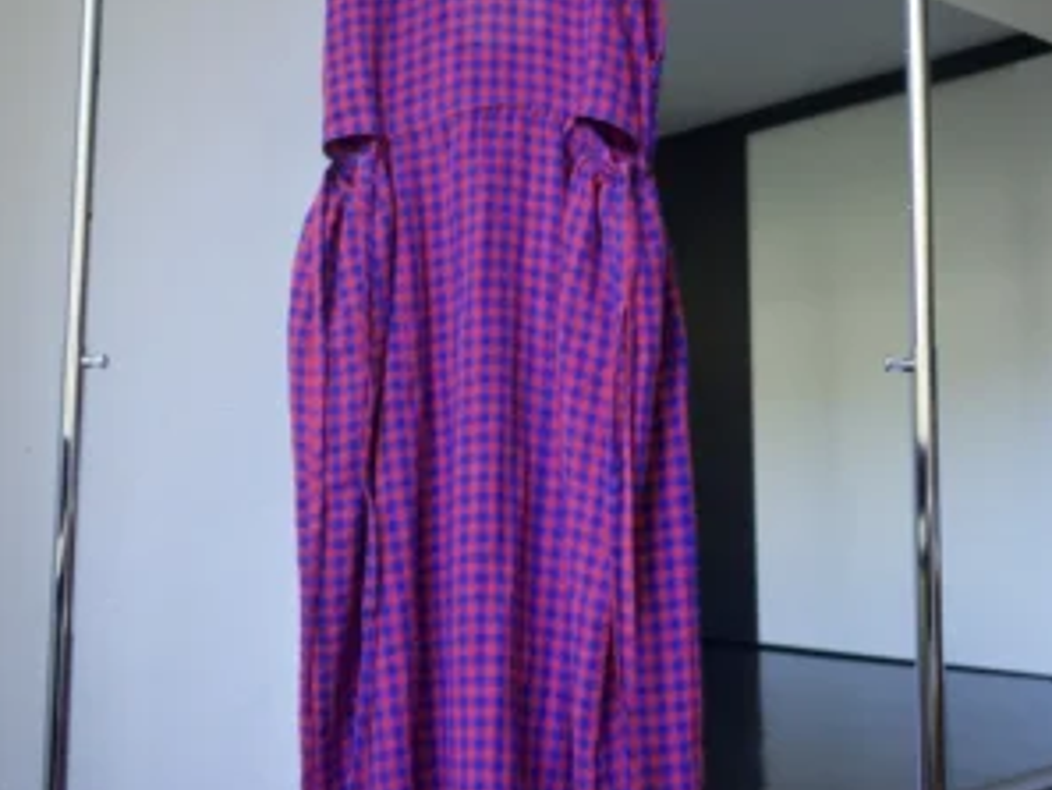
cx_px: 524
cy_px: 324
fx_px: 1247
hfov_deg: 45.8
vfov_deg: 35.1
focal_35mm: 41
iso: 400
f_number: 2.8
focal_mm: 18.3
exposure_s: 1/40
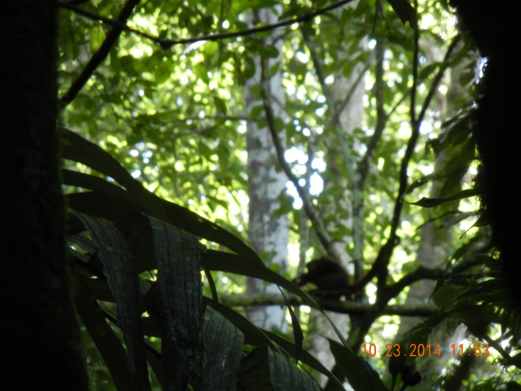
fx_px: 4515
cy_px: 196
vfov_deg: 5.0
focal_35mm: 300
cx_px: 260
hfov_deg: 6.6
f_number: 5.6
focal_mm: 54
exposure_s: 1/12.8
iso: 200
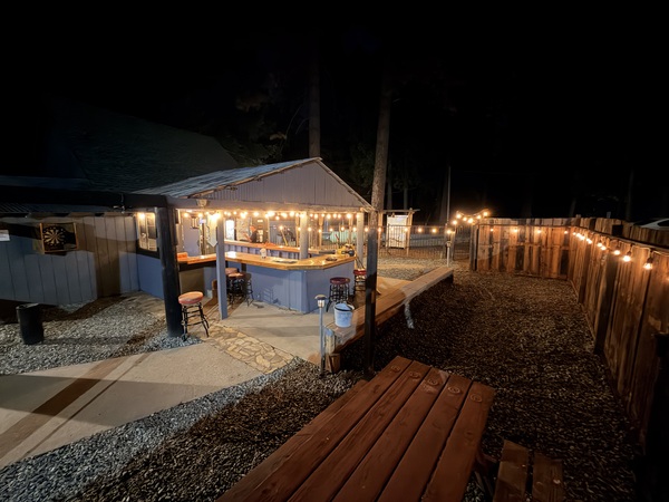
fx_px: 271
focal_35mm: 14
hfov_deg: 102.1
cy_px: 251
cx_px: 334
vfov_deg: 85.7
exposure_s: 1/6
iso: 1600
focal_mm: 2.22
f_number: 2.2
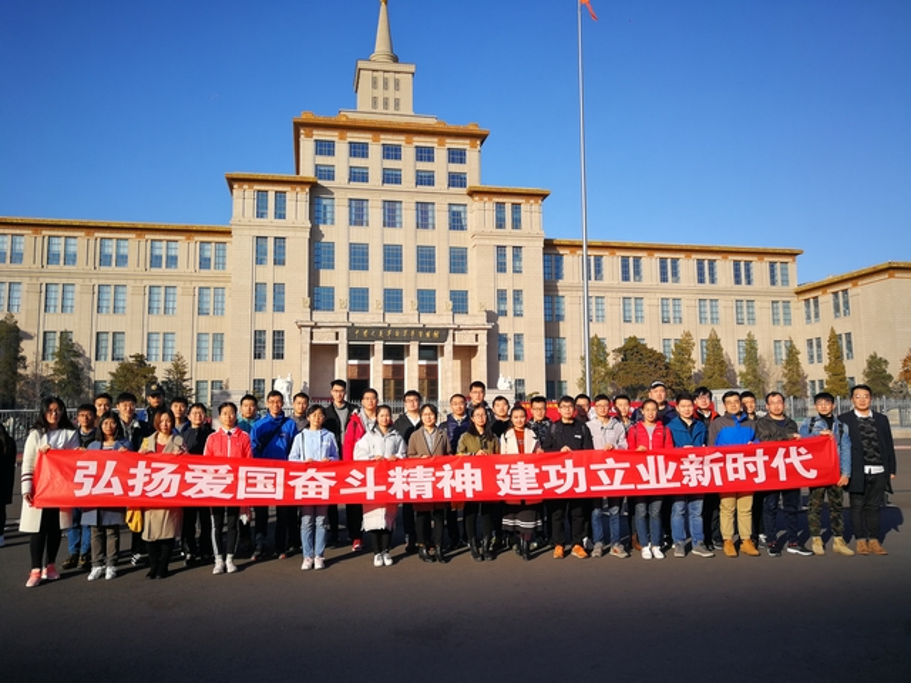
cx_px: 456
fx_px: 711
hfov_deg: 65.3
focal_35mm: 27
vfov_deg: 51.4
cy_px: 342
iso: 50
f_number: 1.8
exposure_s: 1/1086
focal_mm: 3.95
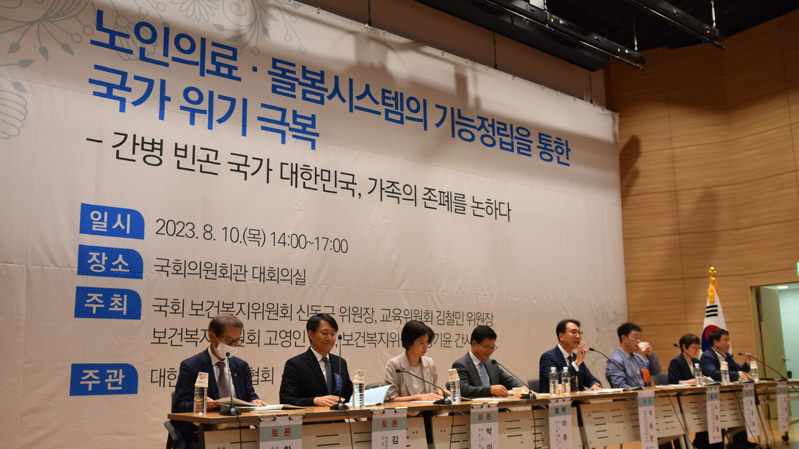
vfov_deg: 33.7
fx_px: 742
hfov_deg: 56.6
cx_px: 395
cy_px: 257
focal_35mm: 35
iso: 800
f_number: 4
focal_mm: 22
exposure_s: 1/60
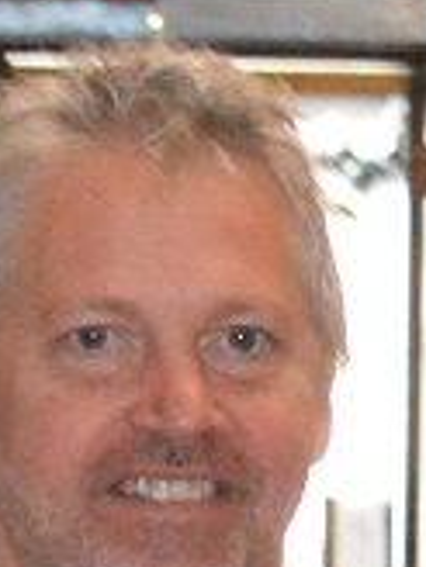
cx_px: -381
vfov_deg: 6.5
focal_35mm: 298
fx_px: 4897
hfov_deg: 4.9
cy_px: 1029
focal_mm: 29
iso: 3200
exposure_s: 1/60
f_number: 4.5
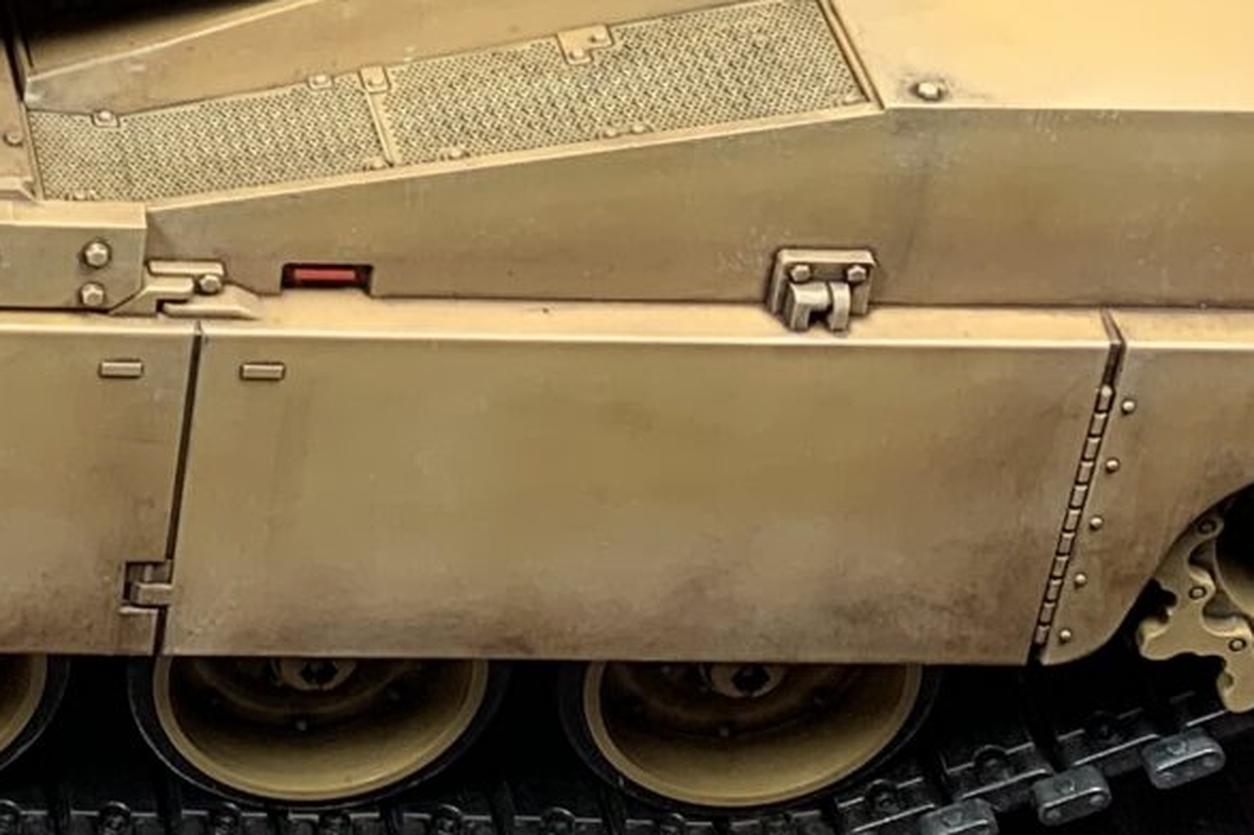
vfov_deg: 10.9
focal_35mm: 118
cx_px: -622
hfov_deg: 15.9
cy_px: -653
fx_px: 4109
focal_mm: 4.25
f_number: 1.8
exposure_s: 1/120
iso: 32
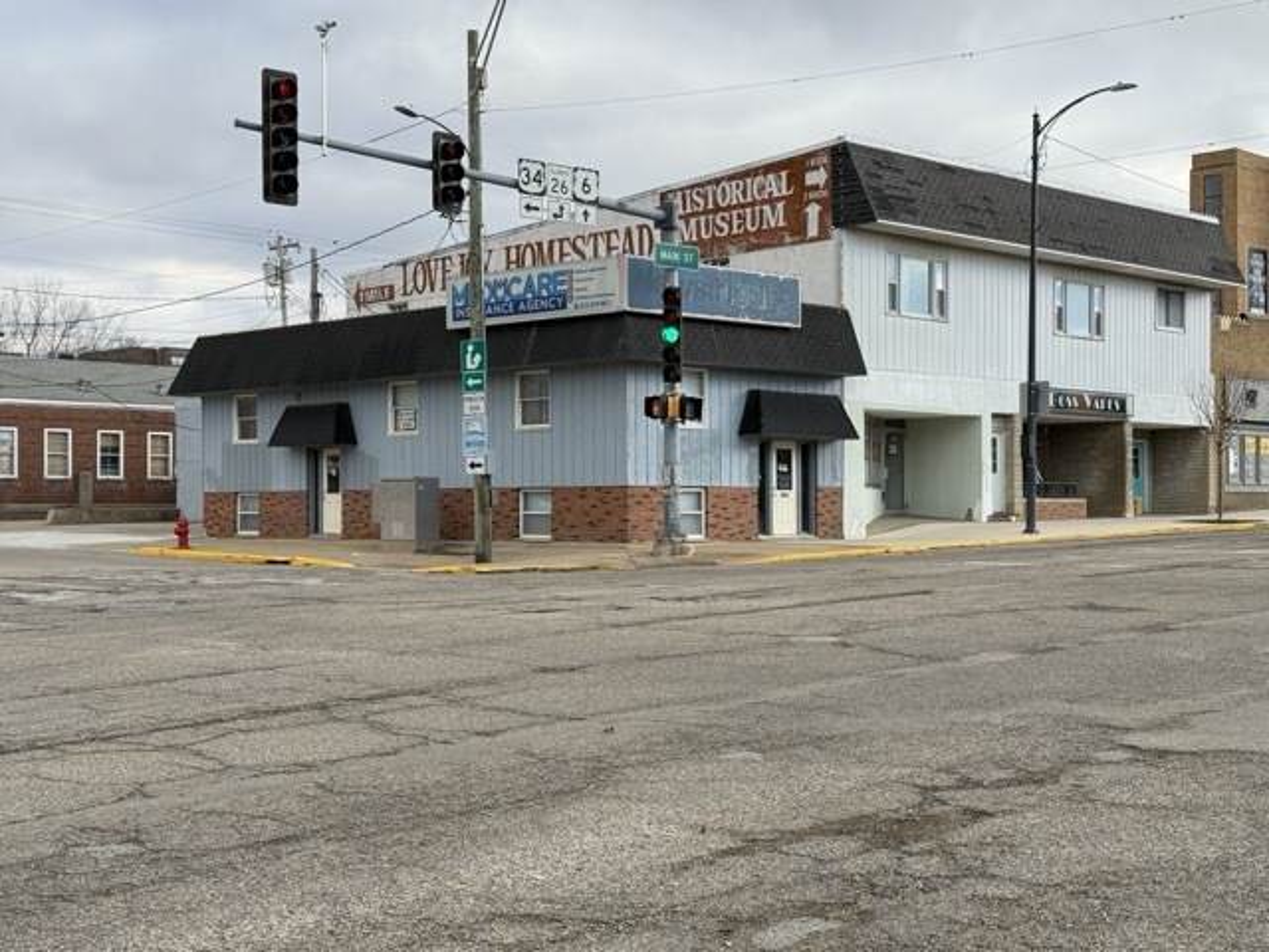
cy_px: 476
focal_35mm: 48
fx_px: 1760
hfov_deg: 39.7
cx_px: 634
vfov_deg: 30.3
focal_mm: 6.76
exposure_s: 1/1133
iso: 64
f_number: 1.78
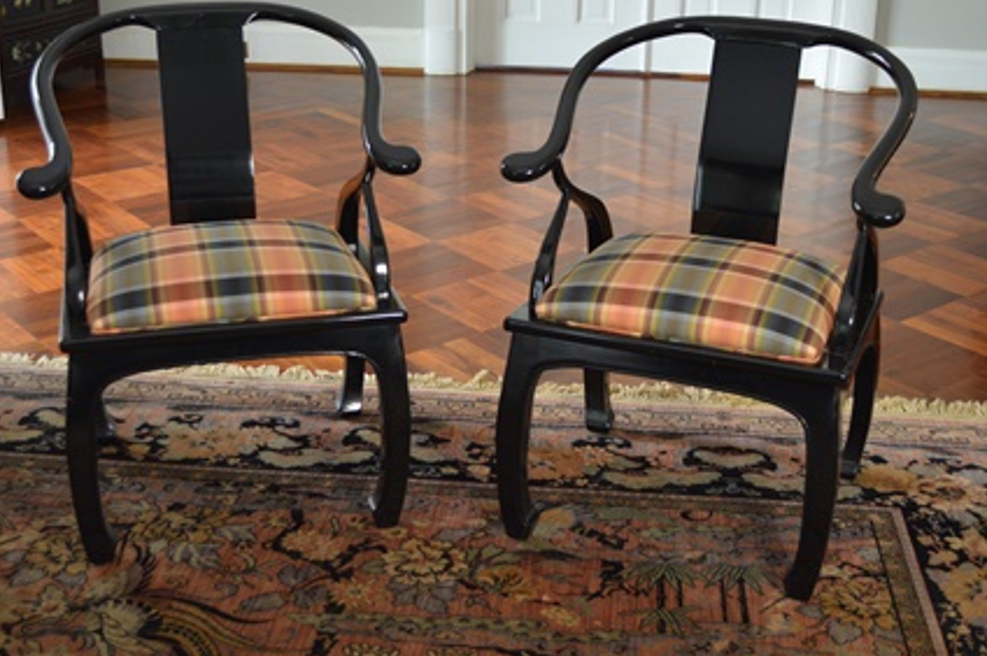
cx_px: 496
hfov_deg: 38.9
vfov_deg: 26.4
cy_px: 268
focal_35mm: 51
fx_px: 1397
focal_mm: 24
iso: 900
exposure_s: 1/30
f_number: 4
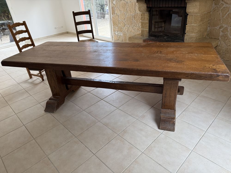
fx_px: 160
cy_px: 86
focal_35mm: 24
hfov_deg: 71.6
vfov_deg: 56.8
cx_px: 116
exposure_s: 1/121
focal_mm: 6.76
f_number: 1.78
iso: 160
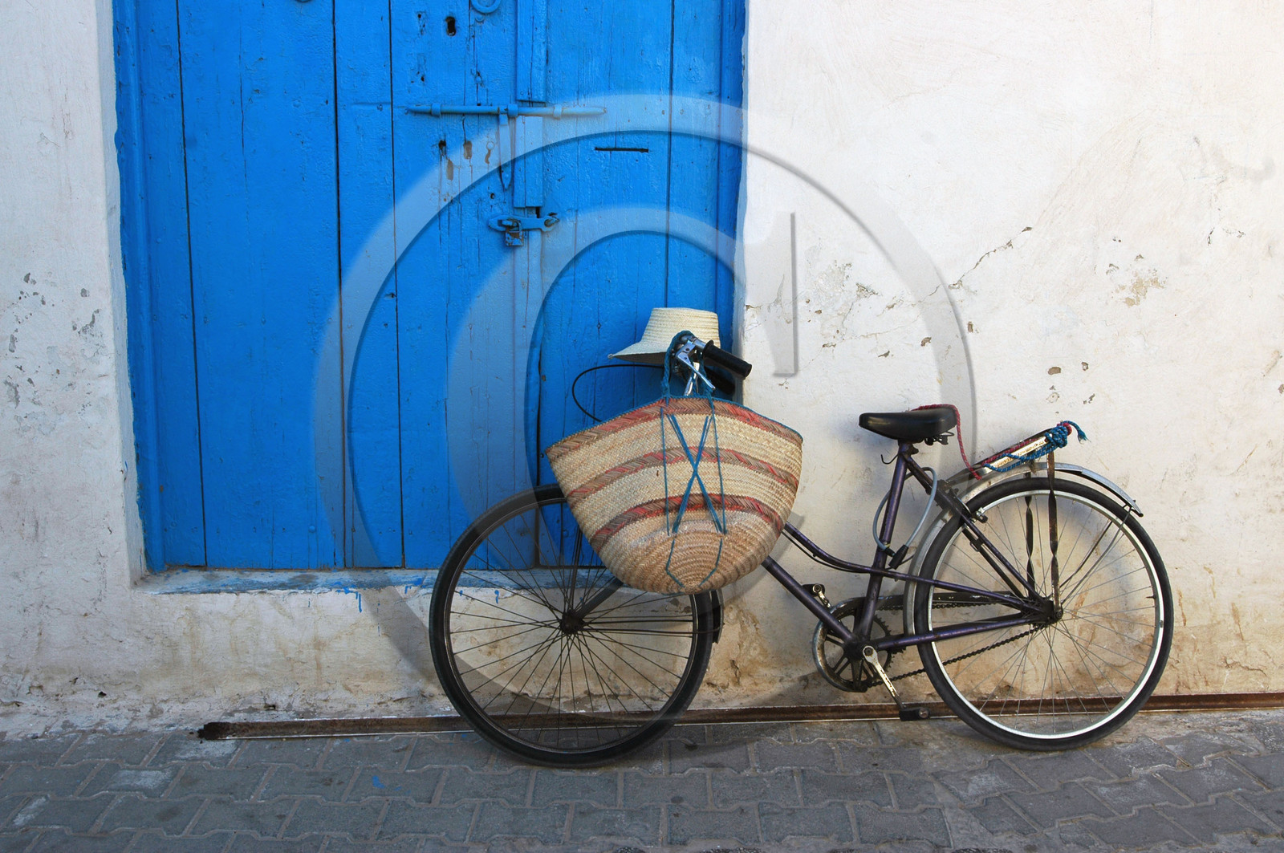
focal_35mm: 38
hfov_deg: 51.3
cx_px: 642
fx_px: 1336
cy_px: 426
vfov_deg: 35.4
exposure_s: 1/100
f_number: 8
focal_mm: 25
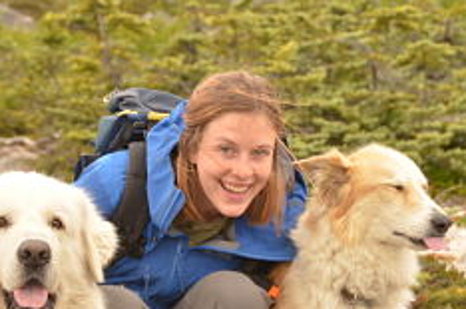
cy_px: 214
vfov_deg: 12.1
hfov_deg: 18.1
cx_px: 237
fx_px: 1460
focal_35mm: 113
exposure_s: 1/160
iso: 100
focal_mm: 44
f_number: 5
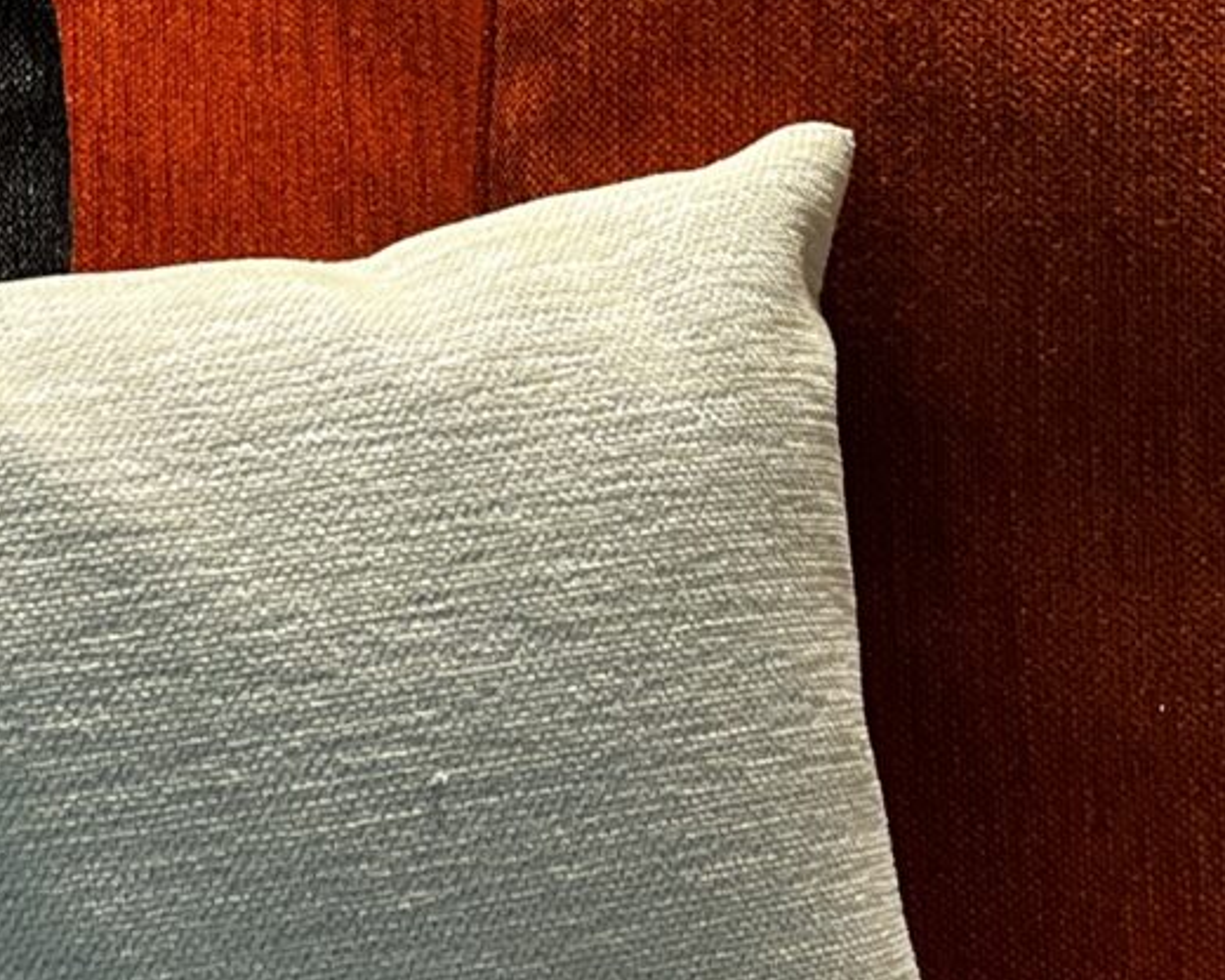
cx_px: 702
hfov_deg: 15.4
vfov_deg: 12.0
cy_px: -238
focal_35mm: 125
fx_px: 4532
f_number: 1.6
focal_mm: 5.1
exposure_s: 1/100
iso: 100
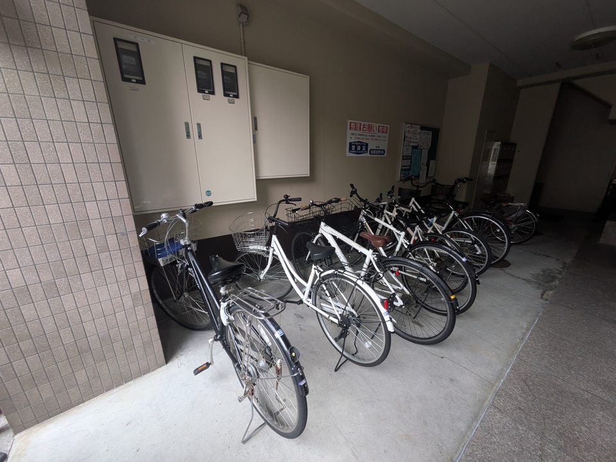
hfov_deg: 102.1
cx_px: 308
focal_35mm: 14
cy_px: 231
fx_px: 249
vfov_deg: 85.7
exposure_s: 1/24
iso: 158
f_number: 2.2
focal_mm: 1.83
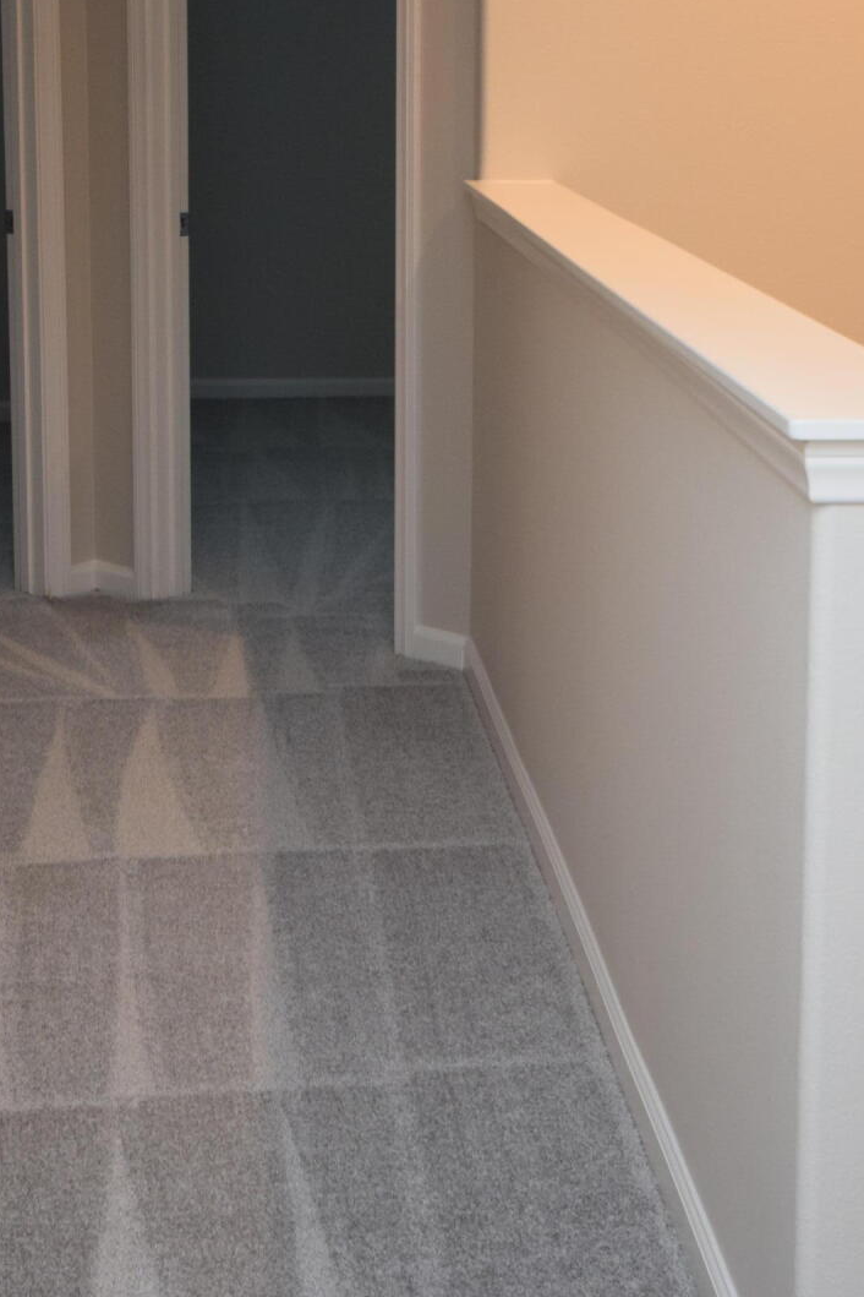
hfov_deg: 20.0
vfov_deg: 29.4
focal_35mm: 68
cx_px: 437
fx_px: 2448
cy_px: 405
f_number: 4.5
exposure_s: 1/60
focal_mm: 24
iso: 1000
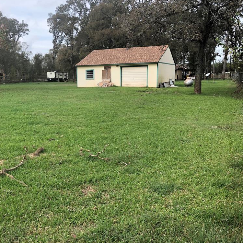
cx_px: 84
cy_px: 121
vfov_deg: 47.2
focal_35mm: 35
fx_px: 278
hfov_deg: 46.6
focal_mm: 3.99
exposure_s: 1/695
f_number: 1.8
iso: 20
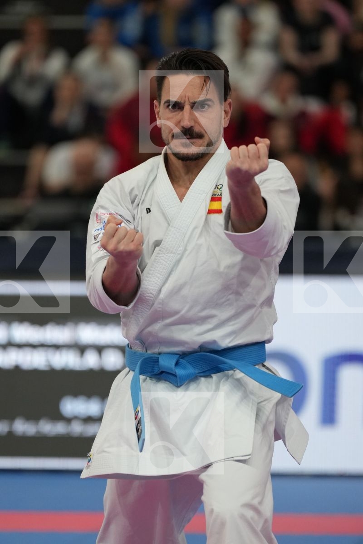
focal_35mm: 300
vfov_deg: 6.9
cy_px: 272
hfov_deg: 4.6
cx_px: 182
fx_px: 4537
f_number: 2.8
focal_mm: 200
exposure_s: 1/1000
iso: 1600
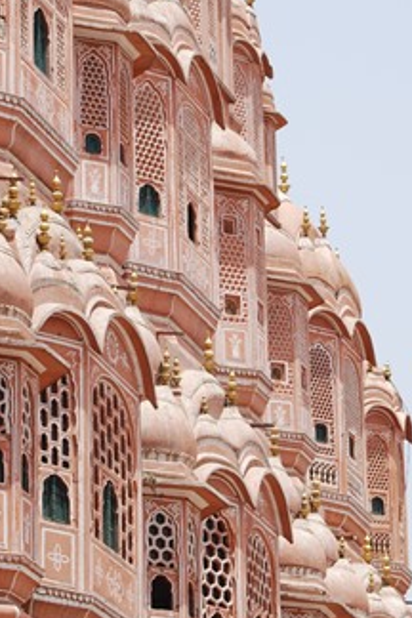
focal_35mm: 244
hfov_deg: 5.6
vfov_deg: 8.4
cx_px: 154
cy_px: 245
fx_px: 4188
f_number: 5.6
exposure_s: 1/500
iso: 125
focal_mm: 62
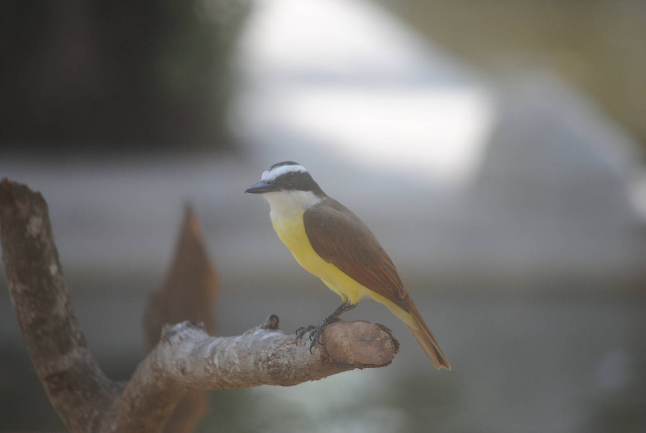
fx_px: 8084
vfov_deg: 3.1
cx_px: 323
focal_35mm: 450
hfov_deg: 4.6
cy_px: 216
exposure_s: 1/500
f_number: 5.6
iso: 320
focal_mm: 300
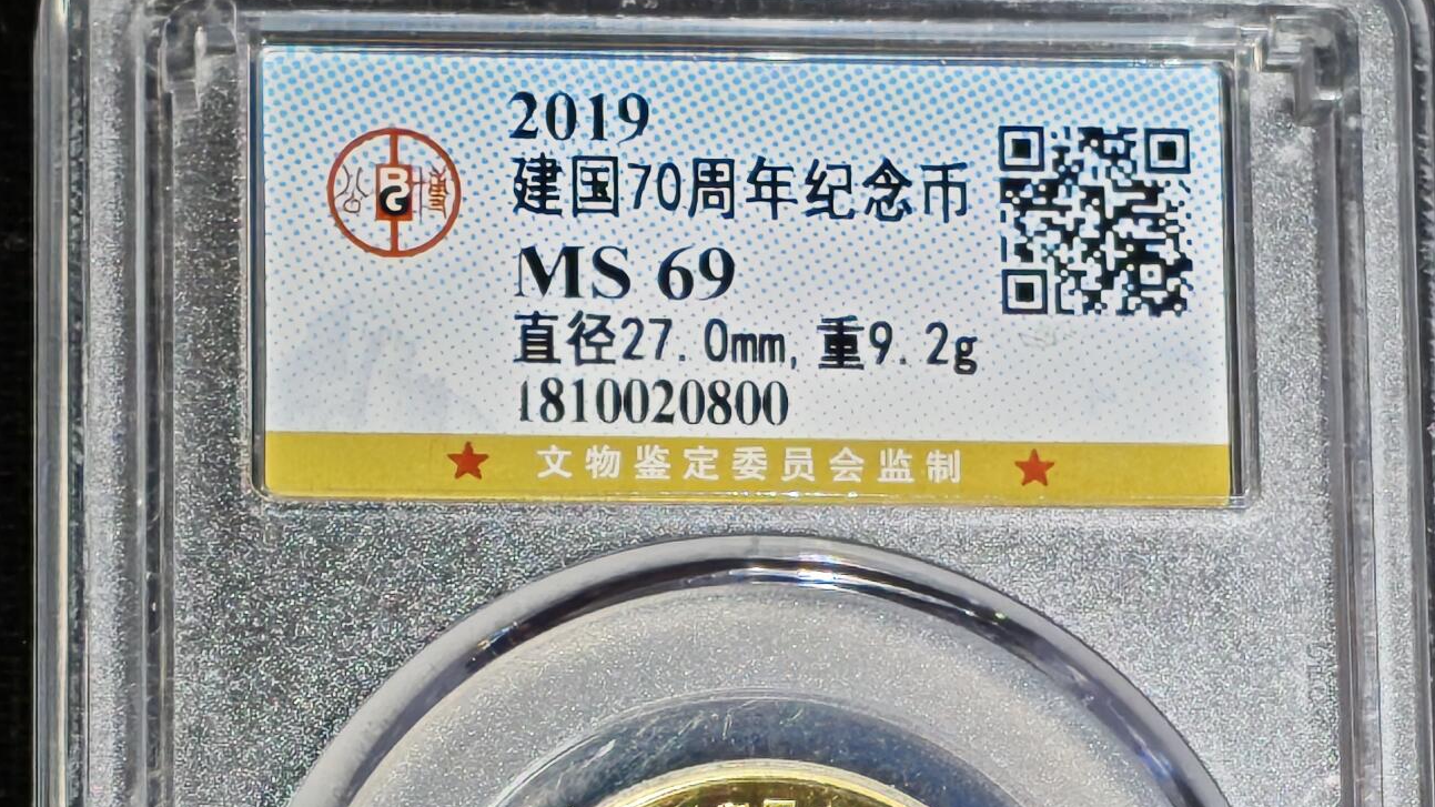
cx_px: 711
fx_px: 6924
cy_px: 844
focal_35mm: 182
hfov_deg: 11.8
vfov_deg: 6.6
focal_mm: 4.94
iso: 50
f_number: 1.5
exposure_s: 1/810
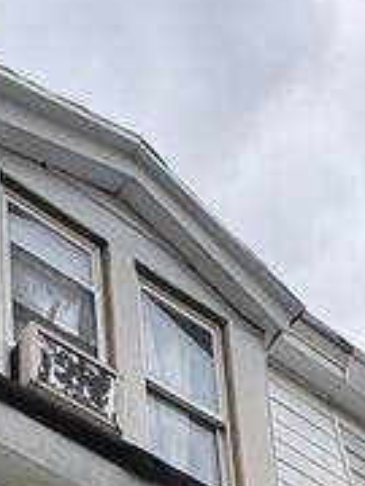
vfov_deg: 15.1
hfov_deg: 17.3
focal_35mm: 84
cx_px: 322
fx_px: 1181
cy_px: 1137
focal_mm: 2.22
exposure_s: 1/218
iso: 40
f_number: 2.2
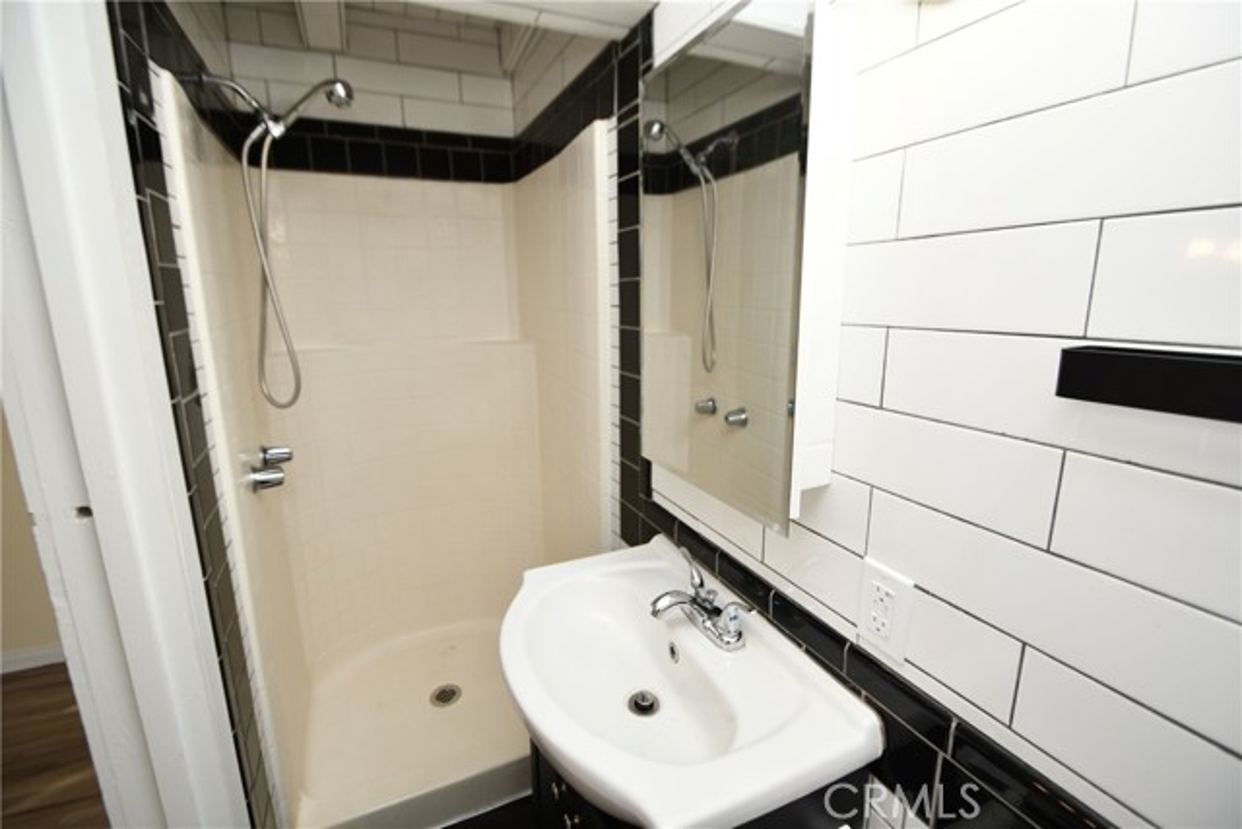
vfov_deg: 77.4
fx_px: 518
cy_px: 414
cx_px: 621
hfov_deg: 100.4
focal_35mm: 15
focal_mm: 10
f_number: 4
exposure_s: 1/60
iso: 280
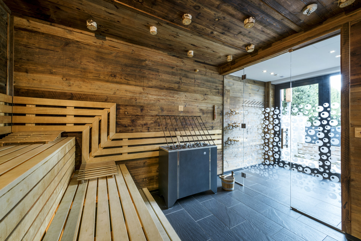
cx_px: 180
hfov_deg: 104.2
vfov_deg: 81.2
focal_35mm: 14
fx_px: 140
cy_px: 120
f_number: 13
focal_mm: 14
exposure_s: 2.5
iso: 125
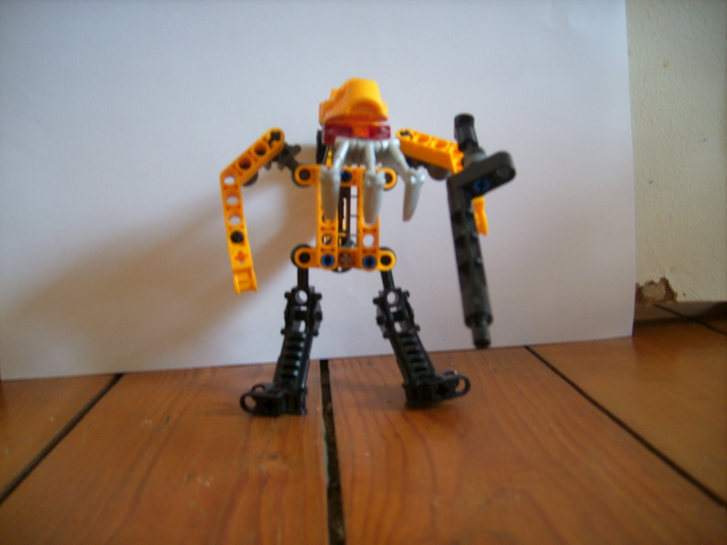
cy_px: 272
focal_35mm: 32
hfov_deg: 56.8
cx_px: 364
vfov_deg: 44.2
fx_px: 672
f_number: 2.8
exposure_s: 1
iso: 50
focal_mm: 5.99
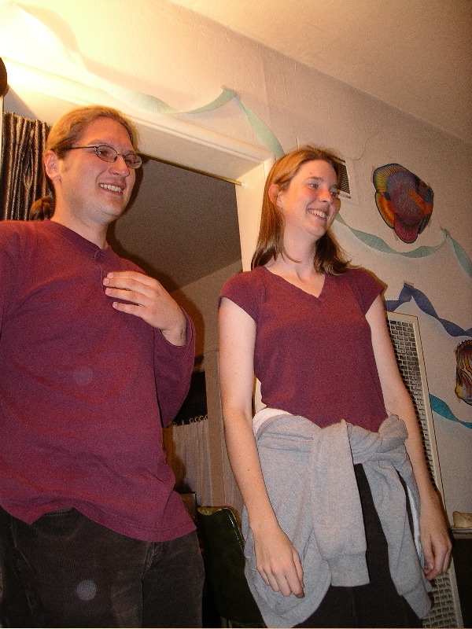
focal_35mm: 37
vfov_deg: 50.1
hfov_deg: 38.7
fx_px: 673
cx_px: 236
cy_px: 314
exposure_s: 1/40
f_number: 2.8
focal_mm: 7.8
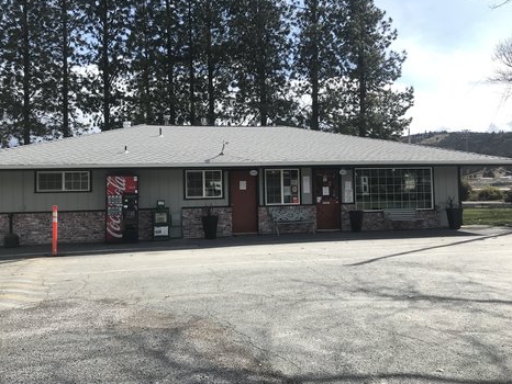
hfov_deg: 56.6
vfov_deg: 44.2
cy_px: 178
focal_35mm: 32
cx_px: 220
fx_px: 474
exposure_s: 1/1953
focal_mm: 3.99
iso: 20
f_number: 1.8
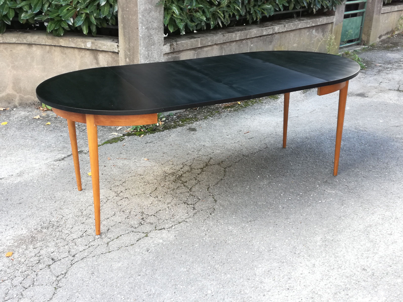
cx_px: 202
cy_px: 151
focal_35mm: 38
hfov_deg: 49.0
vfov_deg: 37.7
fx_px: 442
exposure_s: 1/50
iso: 64
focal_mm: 3.79
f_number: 2
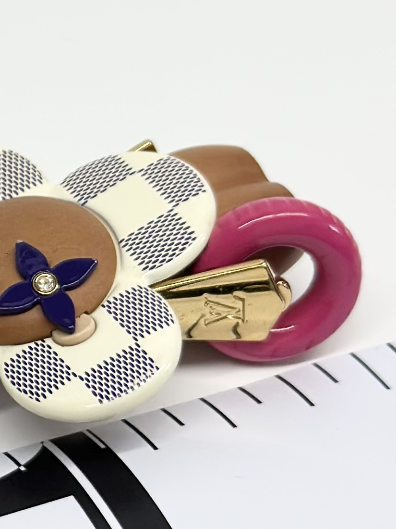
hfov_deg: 8.2
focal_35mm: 176
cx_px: -262
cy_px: 187
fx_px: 2685
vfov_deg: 11.2
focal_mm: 6.86
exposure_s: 1/184
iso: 80
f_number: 1.78
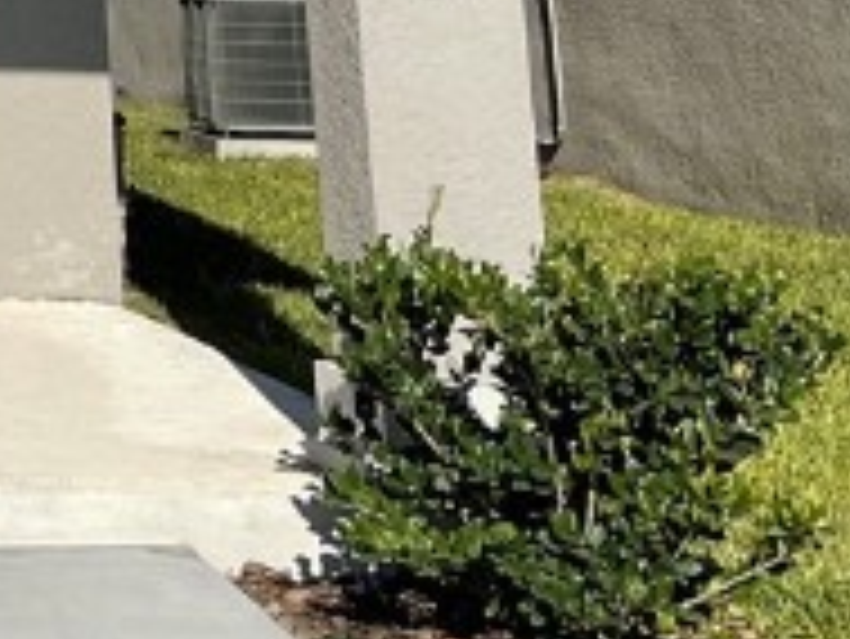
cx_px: -1066
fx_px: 3464
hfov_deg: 11.8
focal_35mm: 141
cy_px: -819
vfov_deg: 9.5
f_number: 1.6
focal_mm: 5.1
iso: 32
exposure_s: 1/7937
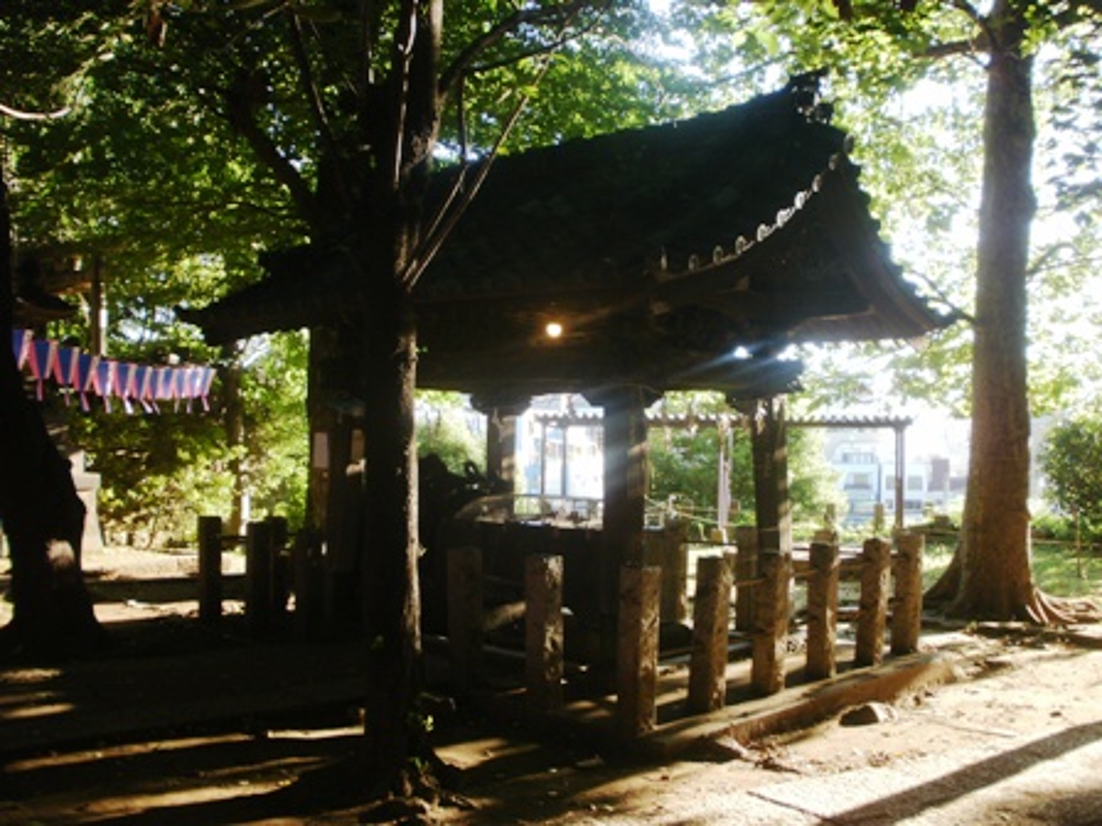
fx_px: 1146
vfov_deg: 39.7
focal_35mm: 36
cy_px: 413
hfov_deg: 51.4
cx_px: 551
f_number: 3.5
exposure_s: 1/60
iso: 100
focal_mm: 6.3
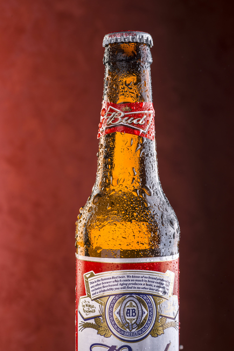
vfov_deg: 33.4
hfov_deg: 22.6
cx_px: 117
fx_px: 584
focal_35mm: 60
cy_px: 176
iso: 100
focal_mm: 60
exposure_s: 1/125
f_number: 16
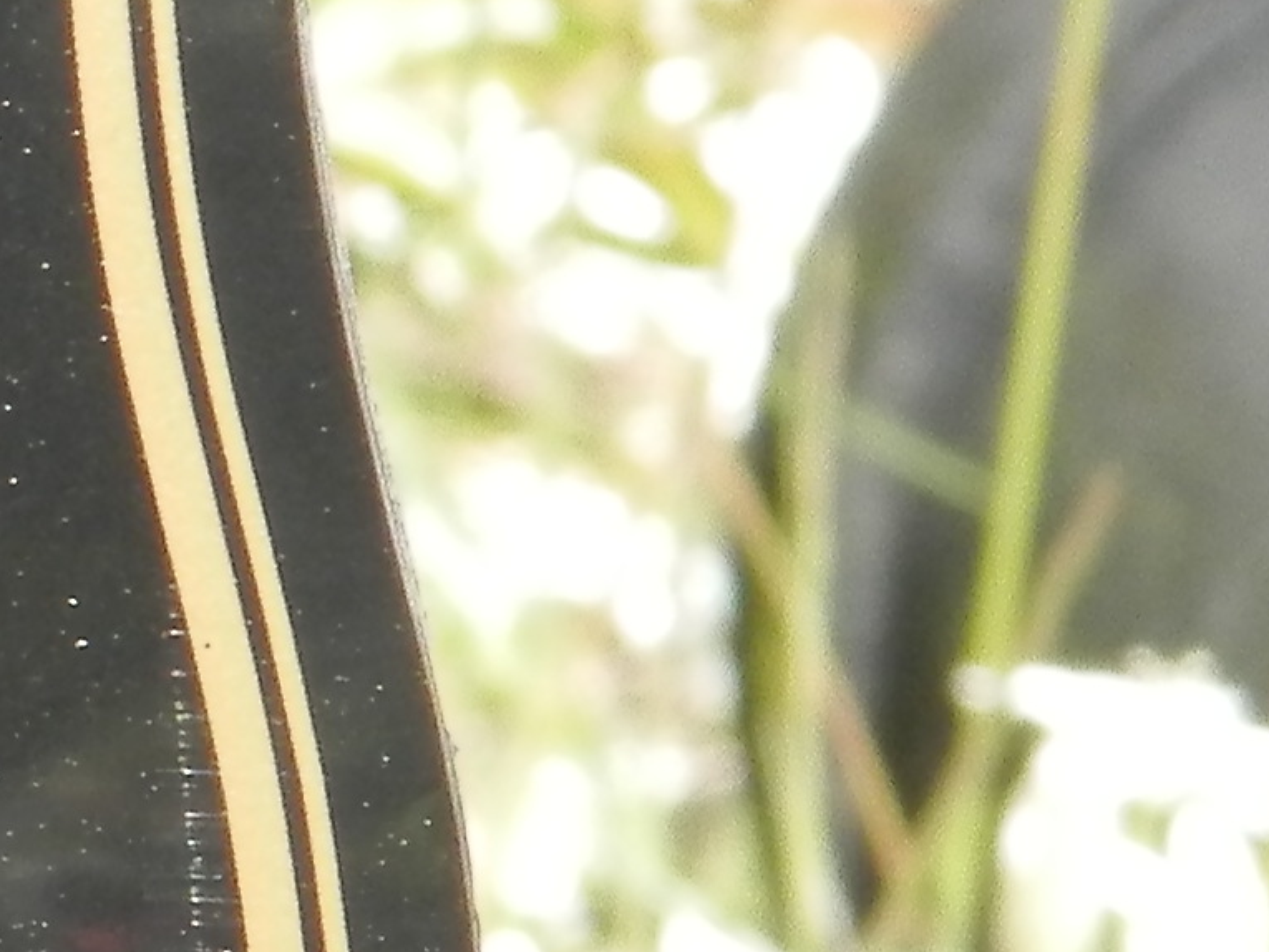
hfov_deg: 2.1
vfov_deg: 1.6
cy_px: 449
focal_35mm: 922
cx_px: -2103
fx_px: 33805
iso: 125
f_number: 4.9
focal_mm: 27.4
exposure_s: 1/200
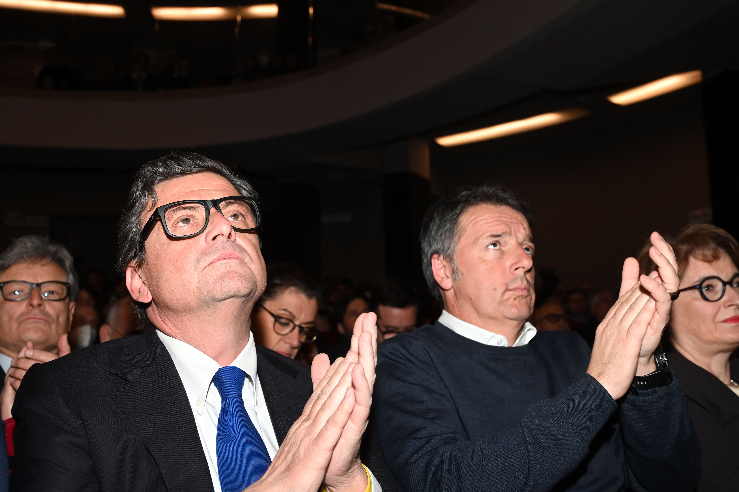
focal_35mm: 40
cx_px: 370
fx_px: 821
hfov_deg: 48.5
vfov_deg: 33.4
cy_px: 246
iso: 2500
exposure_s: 1/60
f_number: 6.3
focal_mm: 40
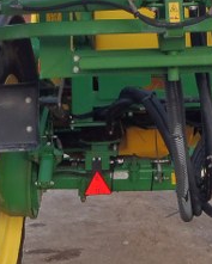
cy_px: -36
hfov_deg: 15.4
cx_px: 177
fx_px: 776
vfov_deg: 18.5
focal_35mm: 99
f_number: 3.5
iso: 100
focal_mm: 5
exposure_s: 1/60
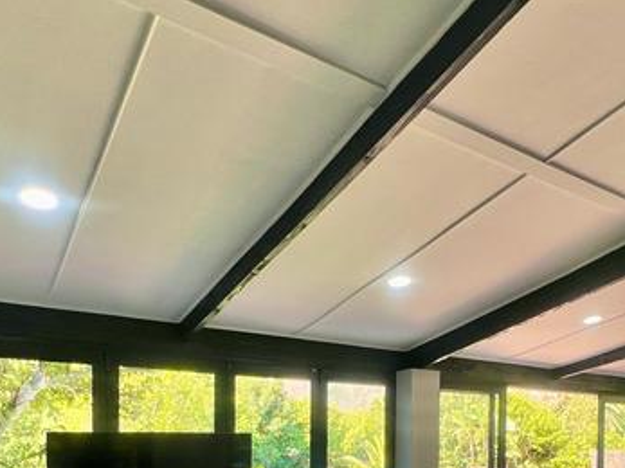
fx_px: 541
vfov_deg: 41.6
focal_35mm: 30
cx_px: 367
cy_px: 452
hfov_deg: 59.6
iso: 40
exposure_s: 1/99
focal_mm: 1.57
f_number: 1.8
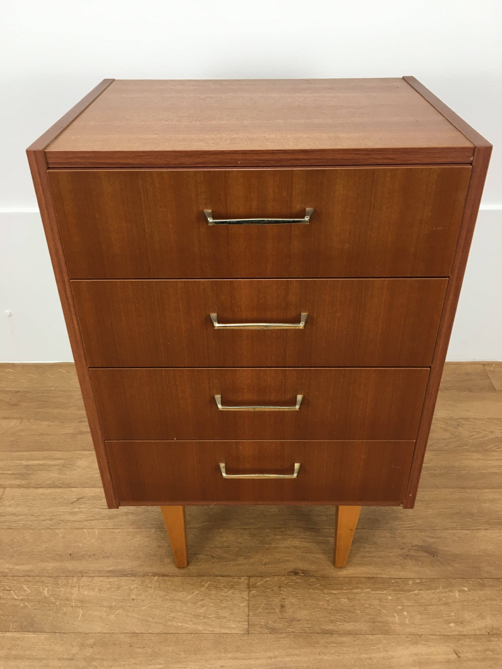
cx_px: 251
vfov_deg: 61.7
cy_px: 334
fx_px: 561
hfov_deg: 48.2
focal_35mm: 29
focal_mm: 4.15
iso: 50
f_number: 2.2
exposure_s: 1/33
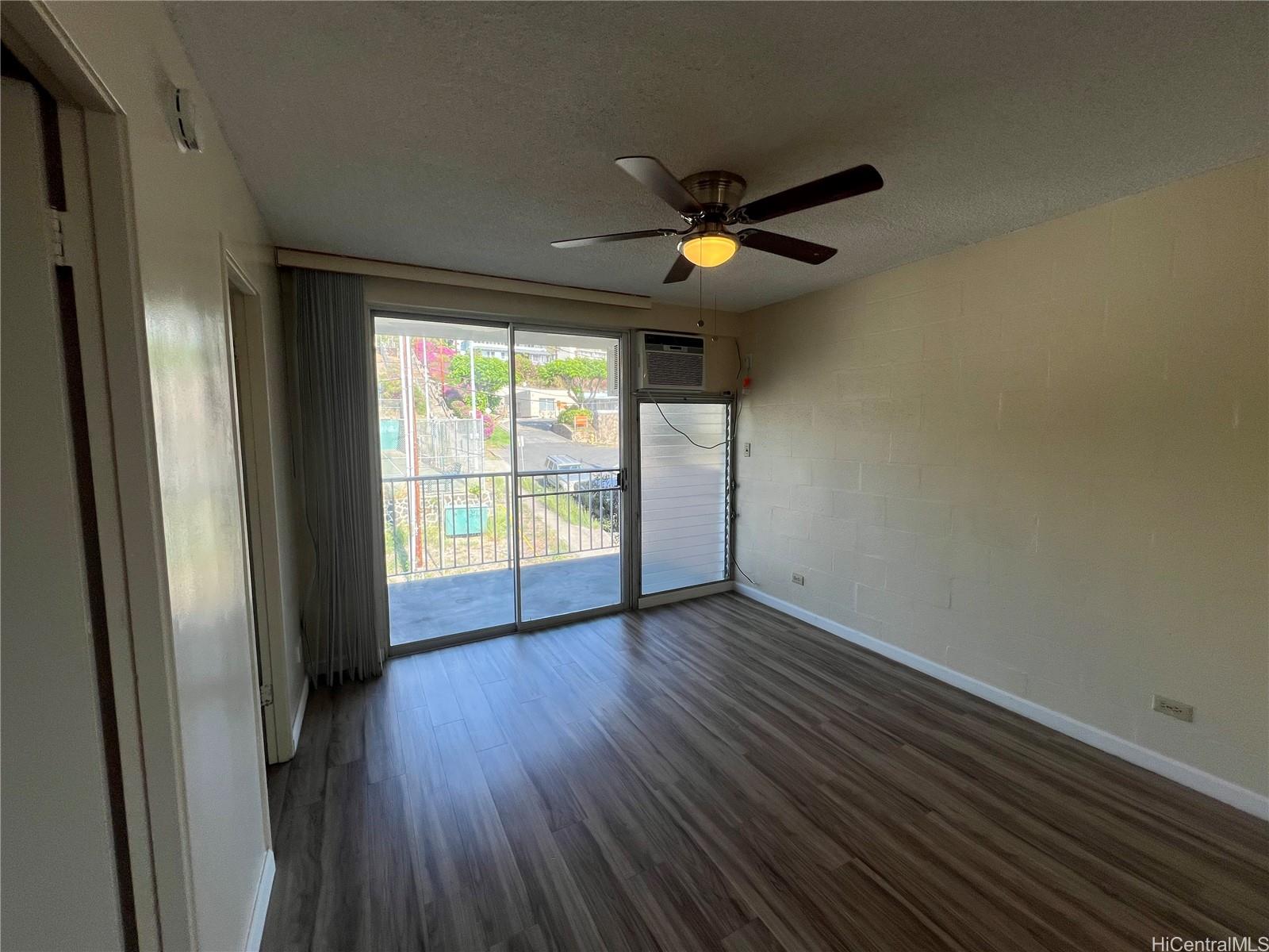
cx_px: 634
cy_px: 476
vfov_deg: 89.9
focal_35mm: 13
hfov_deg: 106.2
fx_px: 477
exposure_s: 1/270
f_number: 1.8
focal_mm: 1.57
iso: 32
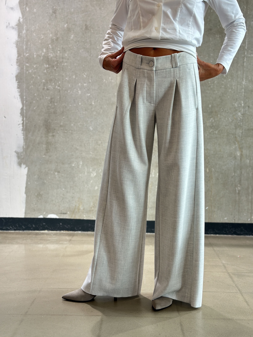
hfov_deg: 30.3
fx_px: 468
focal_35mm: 48
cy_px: 168
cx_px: 126
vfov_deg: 39.7
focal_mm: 6.86
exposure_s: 1/100
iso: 125
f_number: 1.78
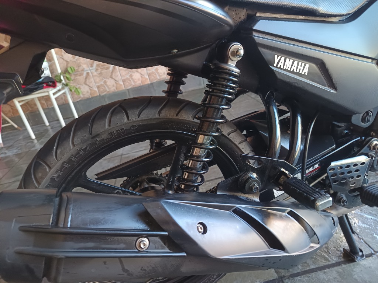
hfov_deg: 71.6
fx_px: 262
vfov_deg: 56.8
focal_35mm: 24
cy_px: 142
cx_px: 189
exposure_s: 1/40
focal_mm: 5.31
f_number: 1.7
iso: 900
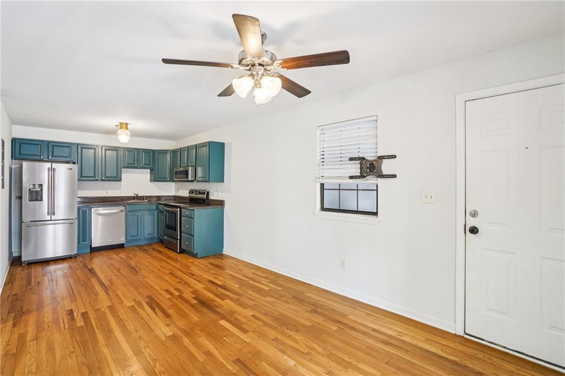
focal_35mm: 16
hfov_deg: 96.8
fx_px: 251
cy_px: 188
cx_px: 282
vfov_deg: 73.7
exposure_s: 1/3
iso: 400
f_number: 8
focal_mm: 16
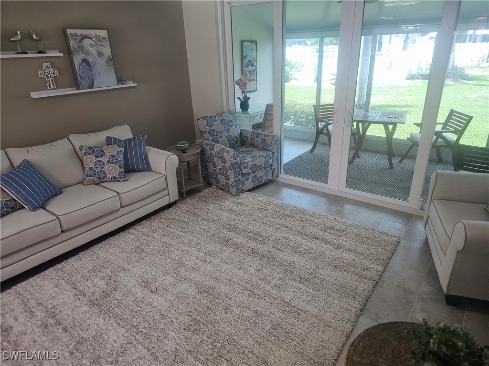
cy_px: 183
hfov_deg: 73.9
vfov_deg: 58.9
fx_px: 325
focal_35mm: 23
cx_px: 244
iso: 160
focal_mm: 6.3
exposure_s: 1/120
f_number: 1.7
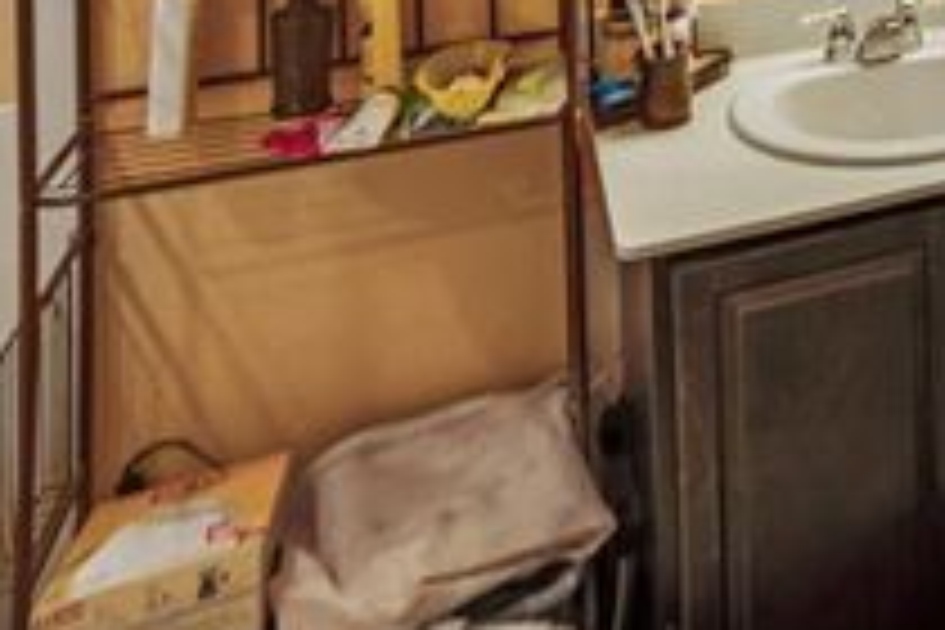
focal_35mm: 47
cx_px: 1208
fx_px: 1234
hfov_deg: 32.4
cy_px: -360
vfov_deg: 22.5
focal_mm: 14
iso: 160
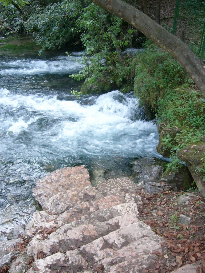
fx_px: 276
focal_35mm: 35
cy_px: 136
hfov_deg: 40.7
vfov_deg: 52.6
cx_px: 102
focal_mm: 5.8
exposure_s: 1/60
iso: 200
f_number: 2.8
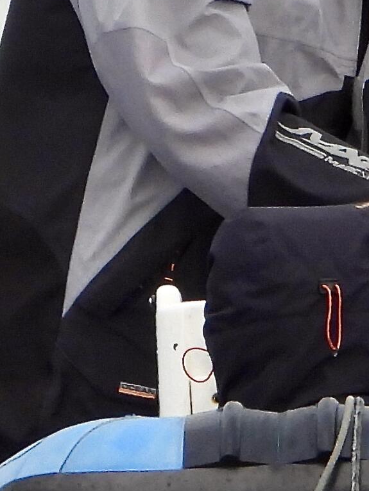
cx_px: 290
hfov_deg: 1.0
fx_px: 22245
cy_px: -81
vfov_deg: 1.3
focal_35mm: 1566
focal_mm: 89.9
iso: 200
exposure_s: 1/250
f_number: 5
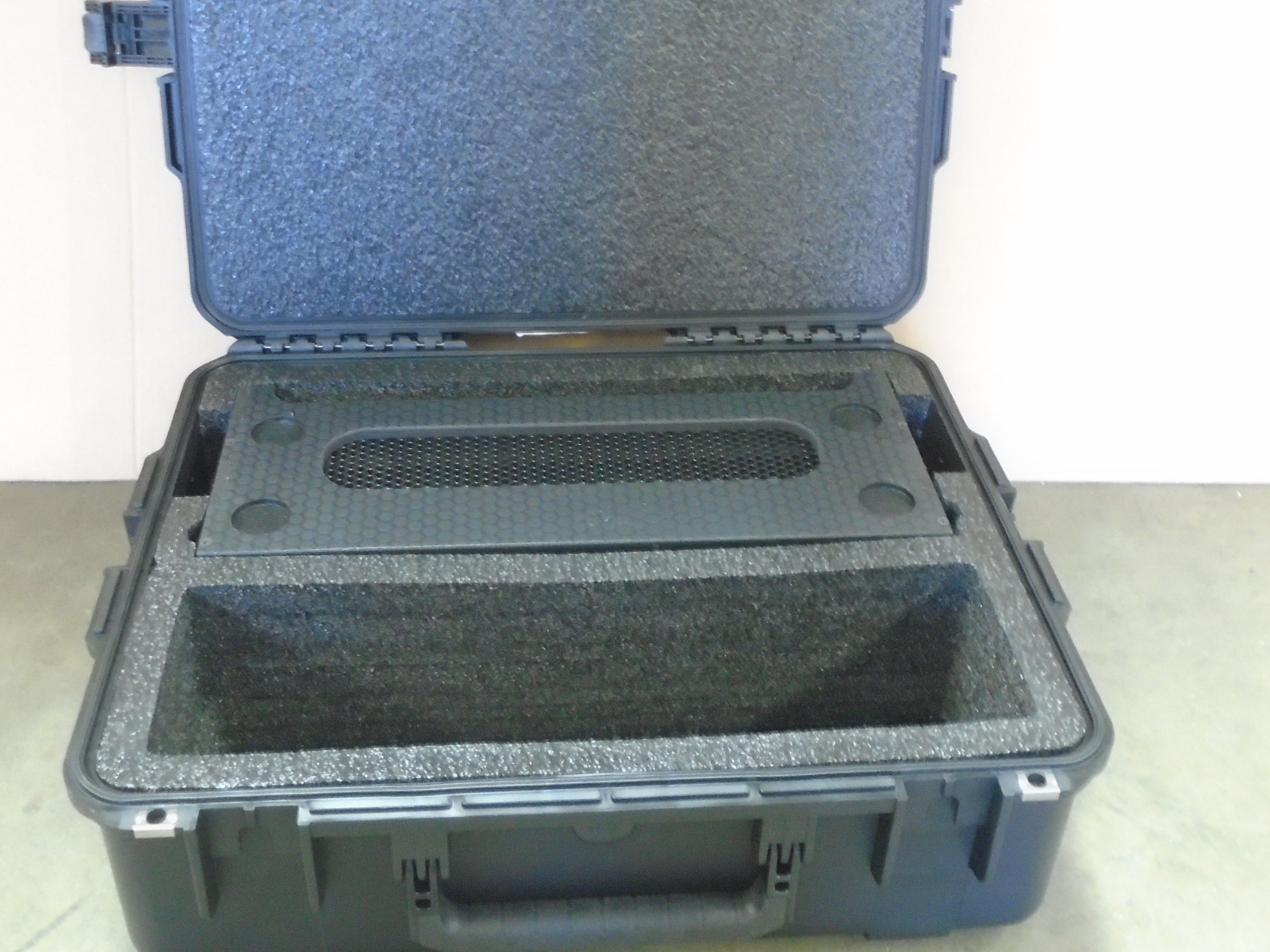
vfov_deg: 35.7
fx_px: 1468
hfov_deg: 46.8
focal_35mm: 40
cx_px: 622
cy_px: 330
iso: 400
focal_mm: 4.6
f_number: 3.2
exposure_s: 1/6
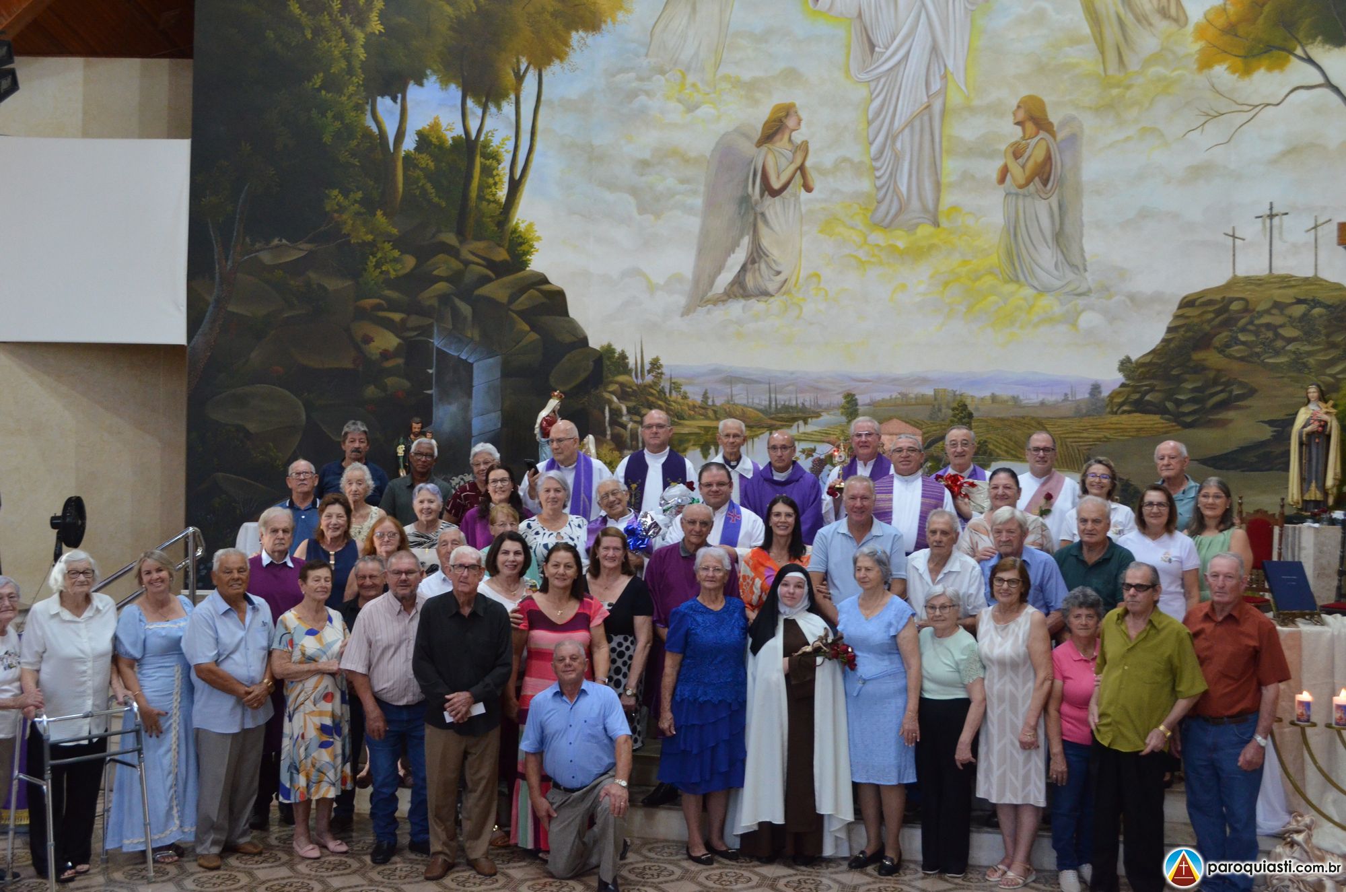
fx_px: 1343
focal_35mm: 36
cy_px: 446
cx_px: 673
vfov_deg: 36.7
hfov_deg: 53.2
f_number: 5.6
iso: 2000
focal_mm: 24
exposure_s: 1/80
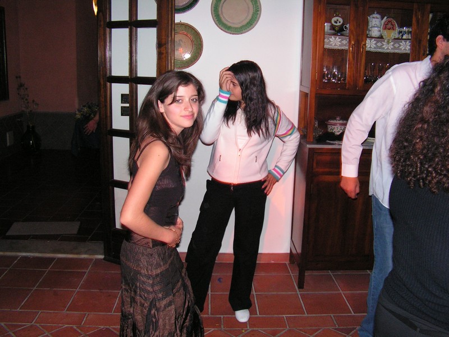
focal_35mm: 36
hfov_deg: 51.4
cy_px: 168
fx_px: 467
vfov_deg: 39.7
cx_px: 224
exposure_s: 1/40
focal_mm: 6
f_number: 3.2
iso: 200
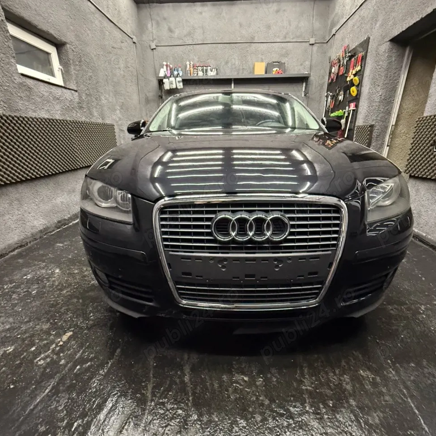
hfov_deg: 84.0
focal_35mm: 17
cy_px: 225
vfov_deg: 83.9
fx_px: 242
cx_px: 220
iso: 1000
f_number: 2.2
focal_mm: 2.22
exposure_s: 1/50
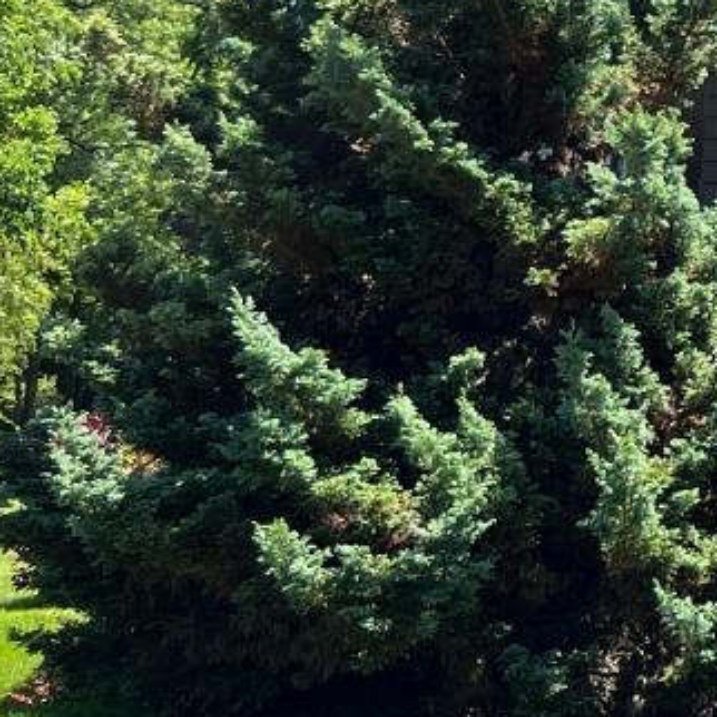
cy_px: -19
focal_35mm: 107
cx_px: 1590
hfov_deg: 13.2
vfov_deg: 15.9
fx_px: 2507
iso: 50
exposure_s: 1/1488
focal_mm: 5.7
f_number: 1.5
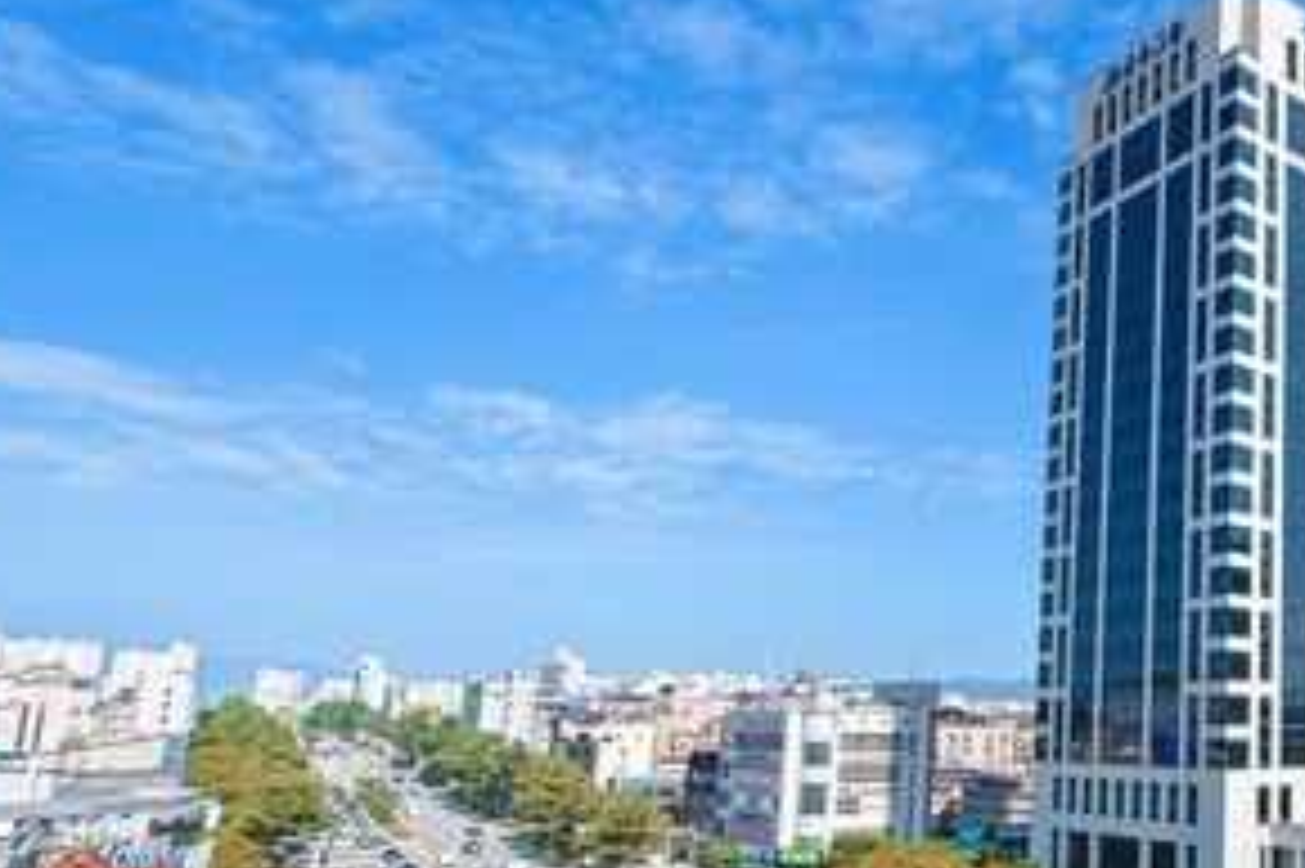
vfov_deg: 44.8
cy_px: 488
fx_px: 1051
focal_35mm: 29
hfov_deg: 51.8
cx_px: 1287
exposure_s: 1/1600
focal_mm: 14
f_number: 4
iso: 180
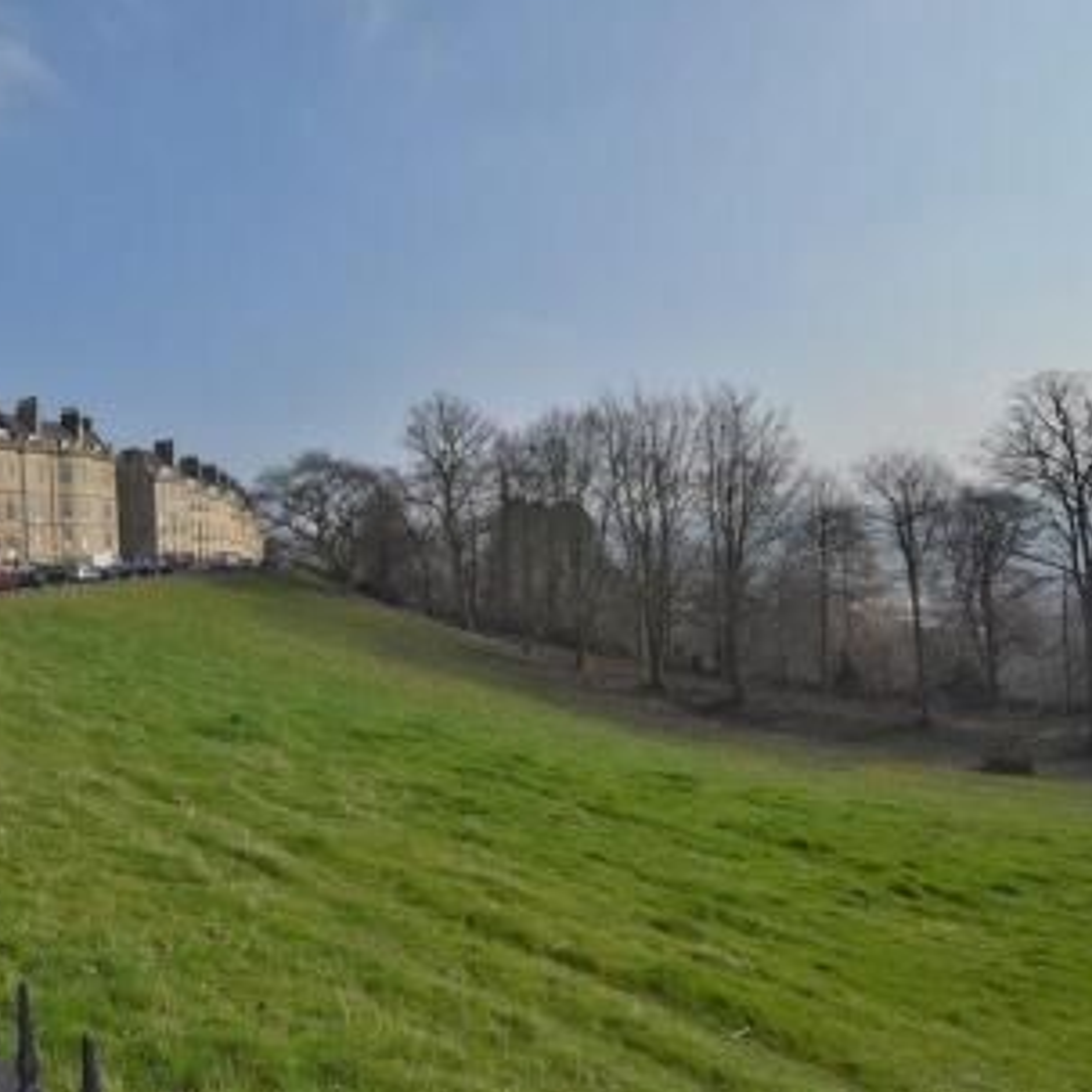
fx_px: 714
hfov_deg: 71.9
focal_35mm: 20
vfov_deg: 74.8
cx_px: 339
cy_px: 535
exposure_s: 1/4000
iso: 1000
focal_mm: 10
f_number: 10
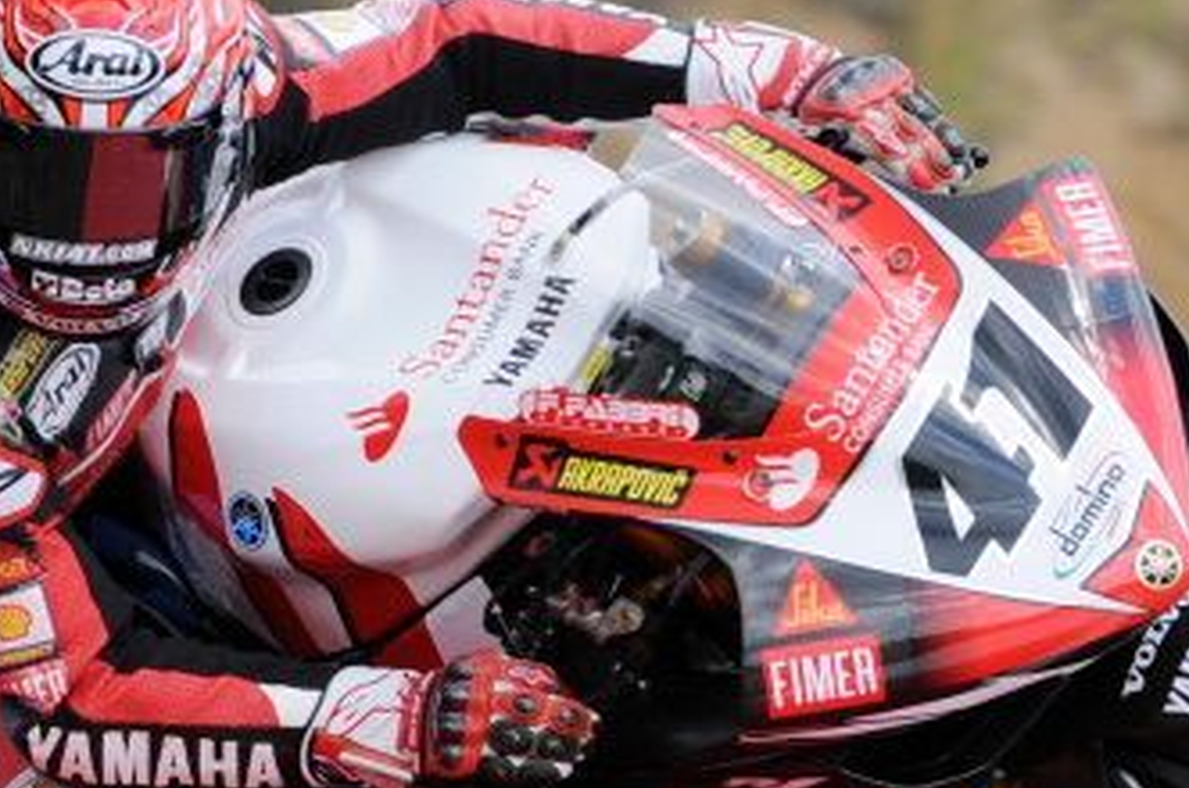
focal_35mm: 681
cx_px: 534
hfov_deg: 3.0
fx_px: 22449
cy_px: 530
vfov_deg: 2.0
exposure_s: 1/1000
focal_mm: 200
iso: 400
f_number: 4.5
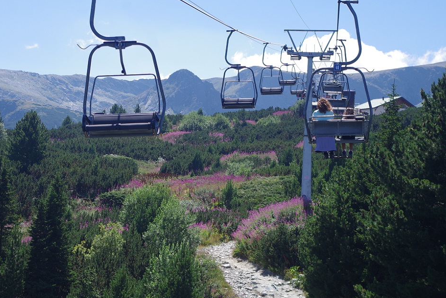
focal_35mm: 109
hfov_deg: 18.8
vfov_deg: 12.6
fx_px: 1347
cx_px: 170
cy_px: 179
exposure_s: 1/250
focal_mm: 55
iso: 100
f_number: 6.3
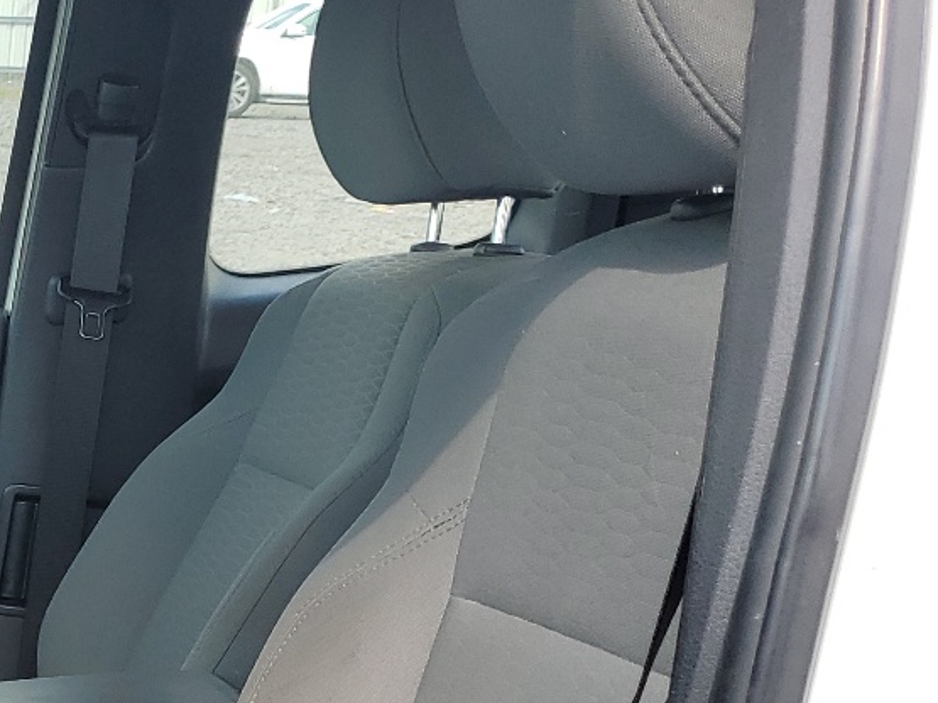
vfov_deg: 18.7
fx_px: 2032
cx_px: -243
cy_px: 815
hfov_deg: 23.3
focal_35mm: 75
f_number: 1.5
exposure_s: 1/500
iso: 50
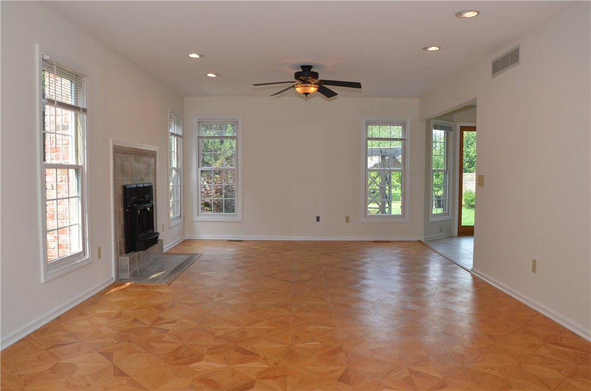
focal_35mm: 27
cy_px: 196
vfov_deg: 47.7
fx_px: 442
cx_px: 296
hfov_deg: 67.5
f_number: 7.1
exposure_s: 1/200
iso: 500
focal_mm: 18
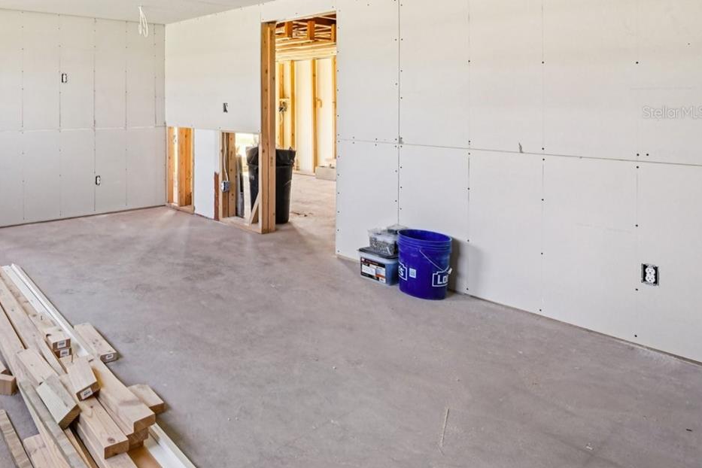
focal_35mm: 24
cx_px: 108
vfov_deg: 50.7
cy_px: 112
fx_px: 468
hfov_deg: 64.7
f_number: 8
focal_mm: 14
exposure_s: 1/20
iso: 400
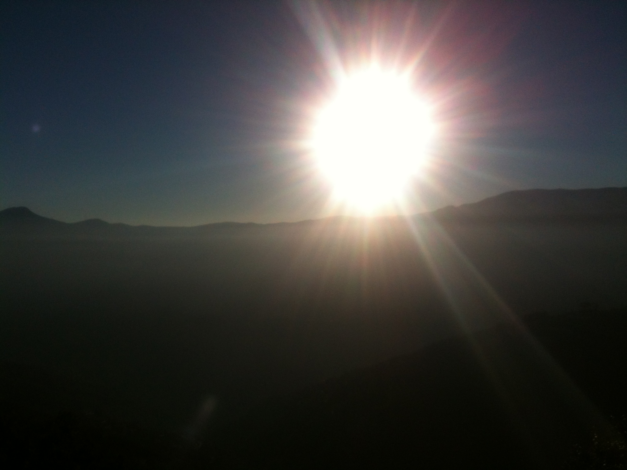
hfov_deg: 52.6
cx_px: 314
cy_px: 235
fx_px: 634
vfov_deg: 40.7
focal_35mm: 35
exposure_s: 1/6746
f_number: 2.8
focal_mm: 3.85
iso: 64
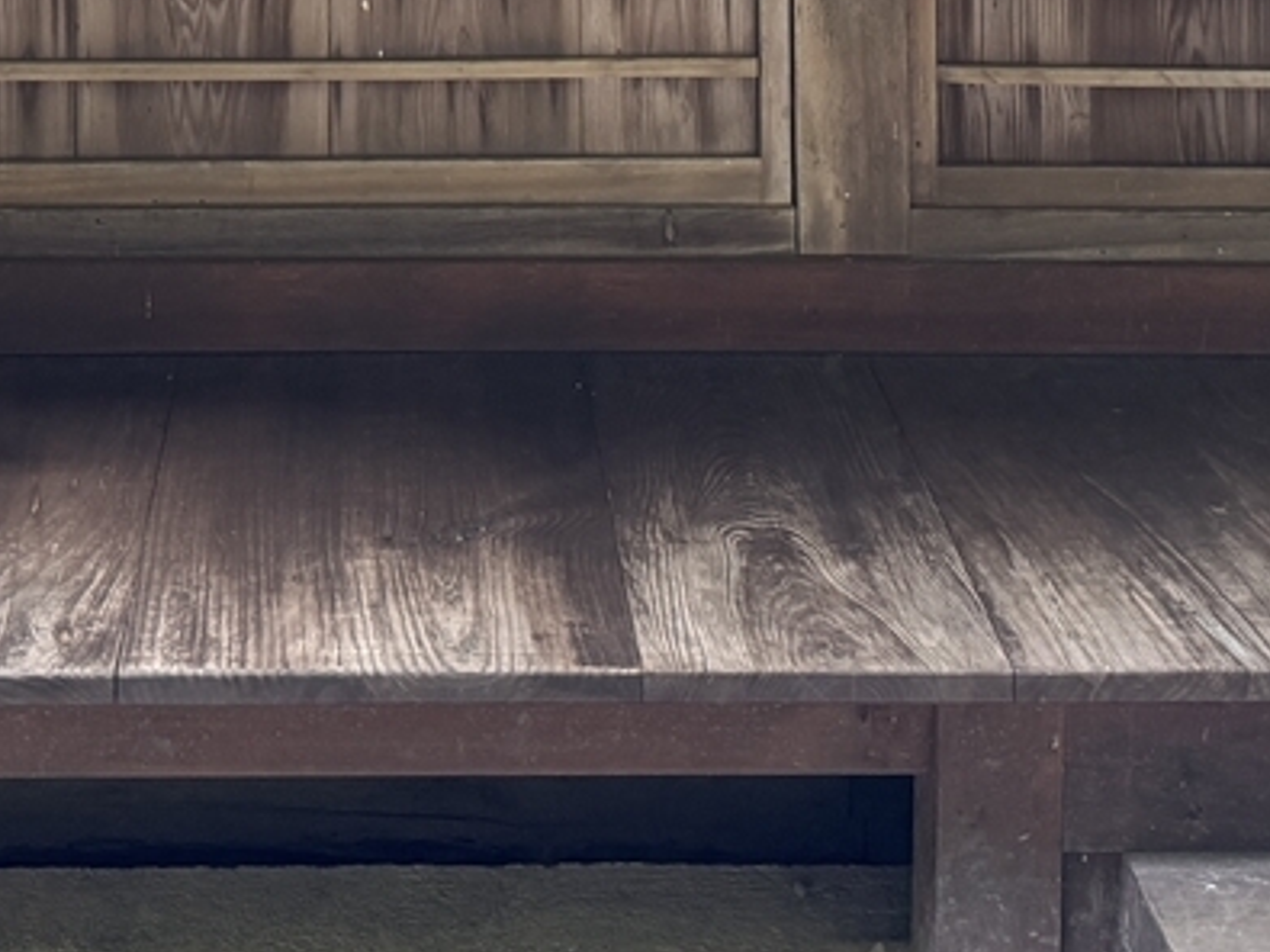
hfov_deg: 26.5
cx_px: 428
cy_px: -476
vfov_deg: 18.0
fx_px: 2677
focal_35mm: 73
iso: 250
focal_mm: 6.76
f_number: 1.78
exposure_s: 1/60
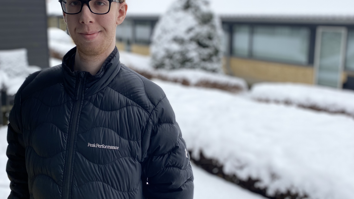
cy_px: 70
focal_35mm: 35
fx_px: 329
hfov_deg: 56.5
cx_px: 157
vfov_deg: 33.5
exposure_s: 1/295
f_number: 1.8
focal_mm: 4.2
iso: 32
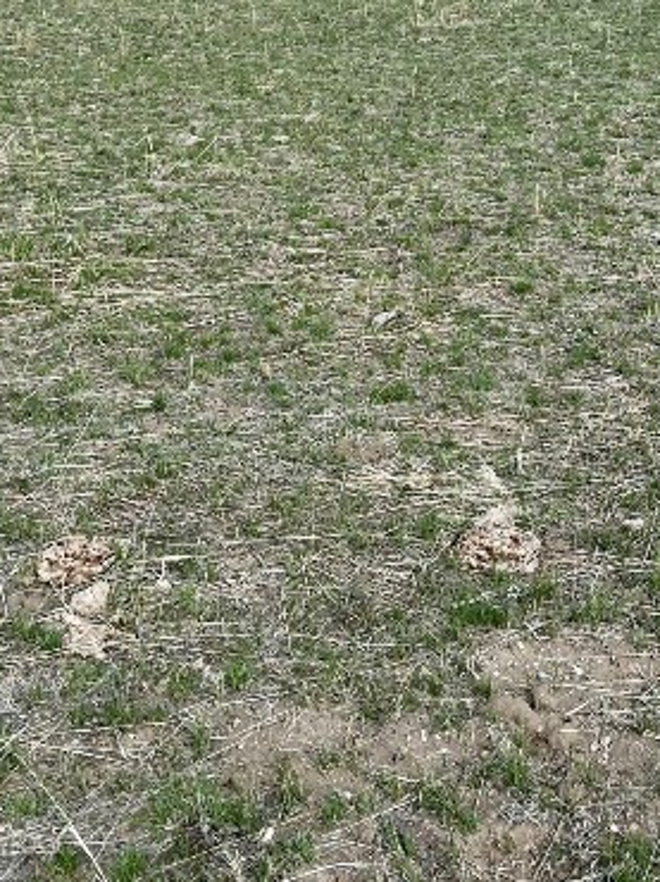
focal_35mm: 54
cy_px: 215
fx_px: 1374
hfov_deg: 26.9
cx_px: 422
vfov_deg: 34.8
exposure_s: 1/4274
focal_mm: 5.7
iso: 50
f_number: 1.5
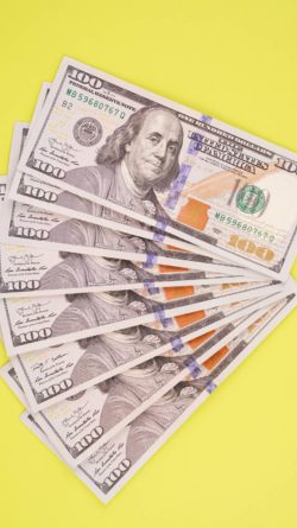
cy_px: 263
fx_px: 757
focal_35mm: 54
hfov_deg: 22.2
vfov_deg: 38.5
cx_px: 151
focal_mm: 51
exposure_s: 1/50
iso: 100
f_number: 5
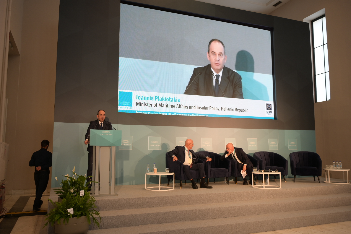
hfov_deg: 58.7
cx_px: 176
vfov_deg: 41.1
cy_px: 117
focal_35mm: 32
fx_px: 312
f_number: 3.5
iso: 450
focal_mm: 32
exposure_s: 1/160
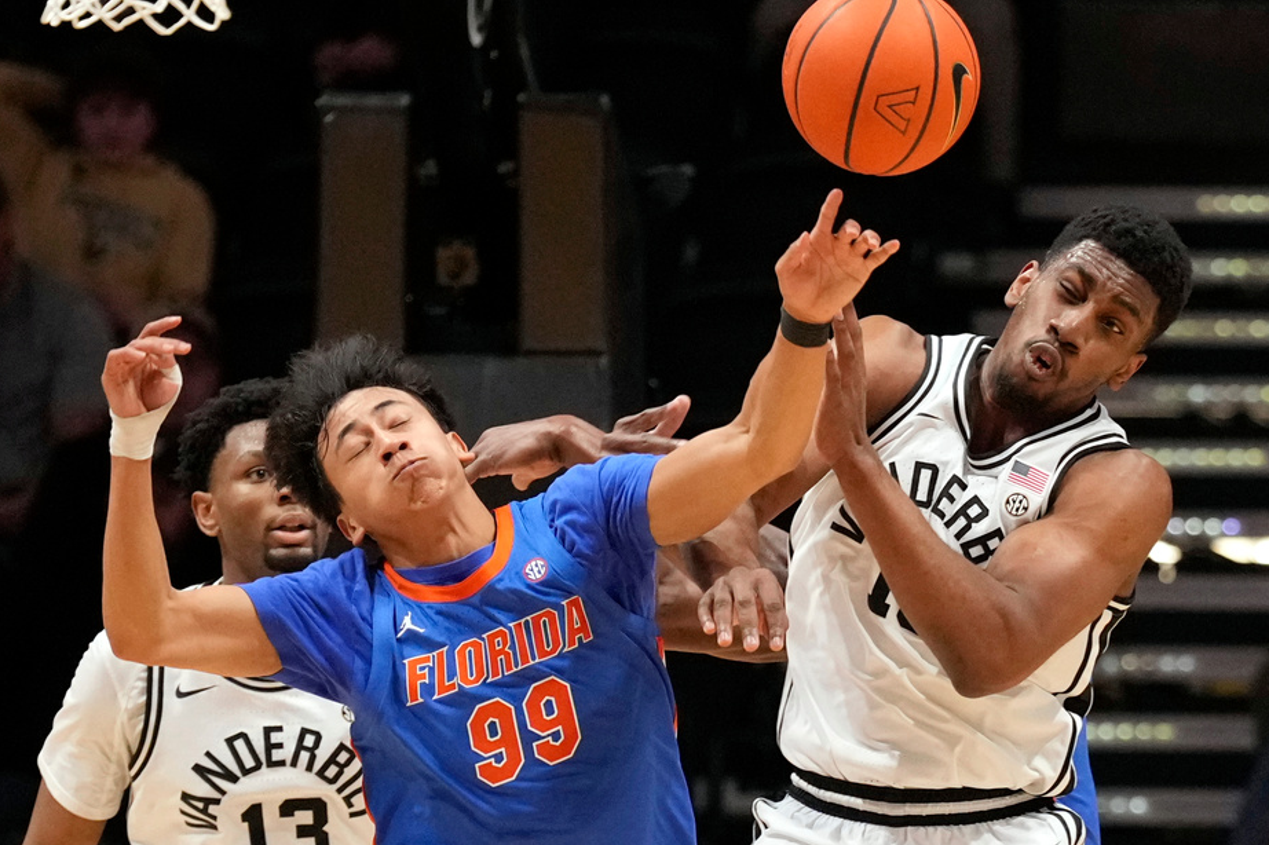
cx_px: 632
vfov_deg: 4.9
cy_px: 425
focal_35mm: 280
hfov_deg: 7.4
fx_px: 9866
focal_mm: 168
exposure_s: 1/1600
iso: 3200
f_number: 2.8
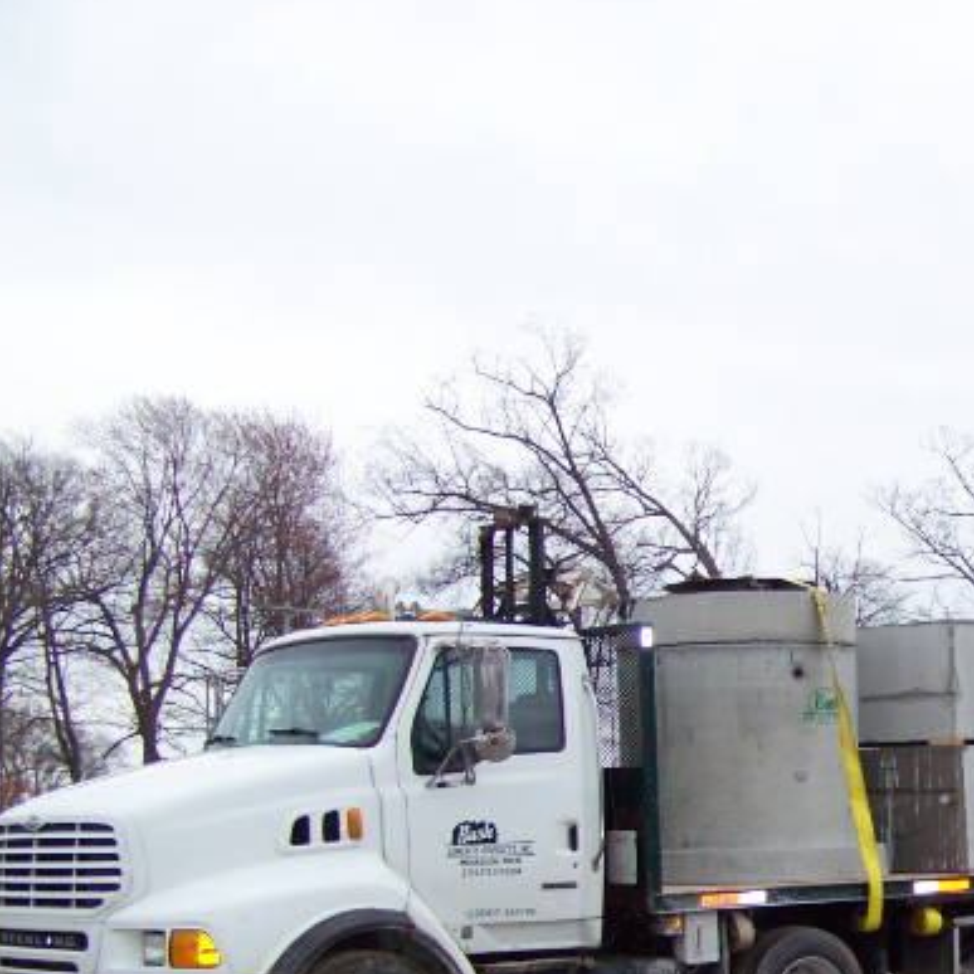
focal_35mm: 74
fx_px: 2356
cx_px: 1024
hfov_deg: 22.3
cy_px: 792
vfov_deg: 23.0
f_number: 2.8
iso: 64
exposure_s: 1/125
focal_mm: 5.8
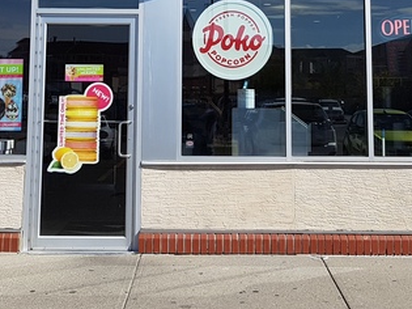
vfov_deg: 21.2
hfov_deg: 29.4
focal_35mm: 66
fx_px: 785
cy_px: -27
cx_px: 201
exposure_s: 1/4384
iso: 50
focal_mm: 4.2
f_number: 1.7
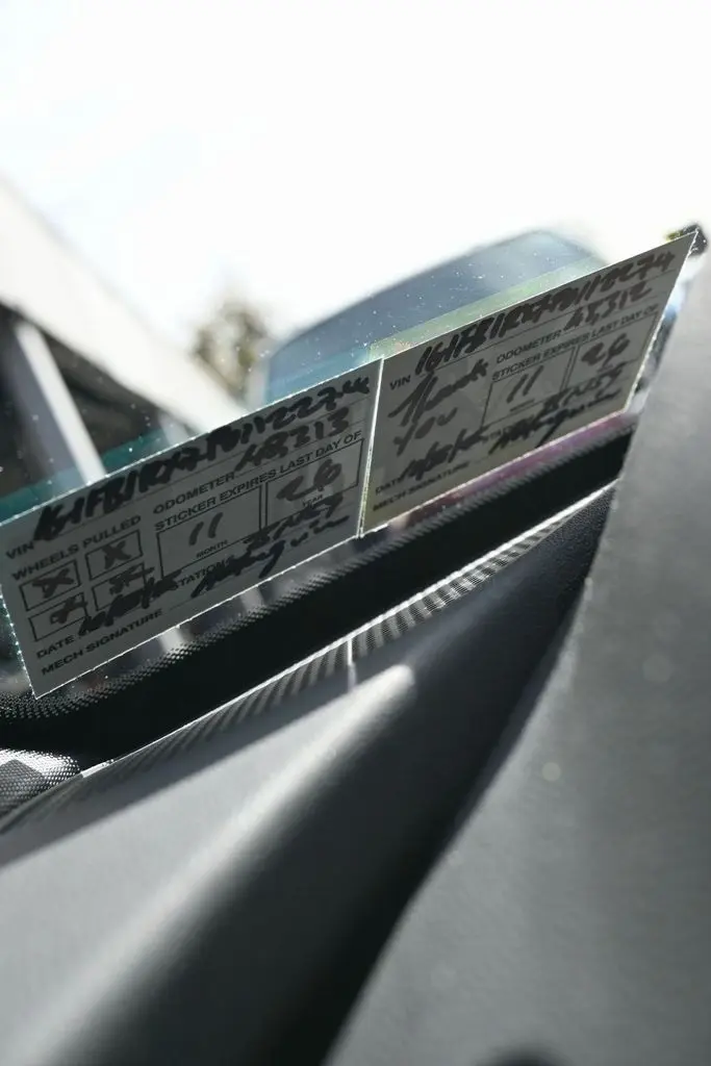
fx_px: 1088
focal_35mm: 37
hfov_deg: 36.2
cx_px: 356
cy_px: 533
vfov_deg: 52.2
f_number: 5.6
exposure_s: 1/250
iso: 100
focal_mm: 24.5
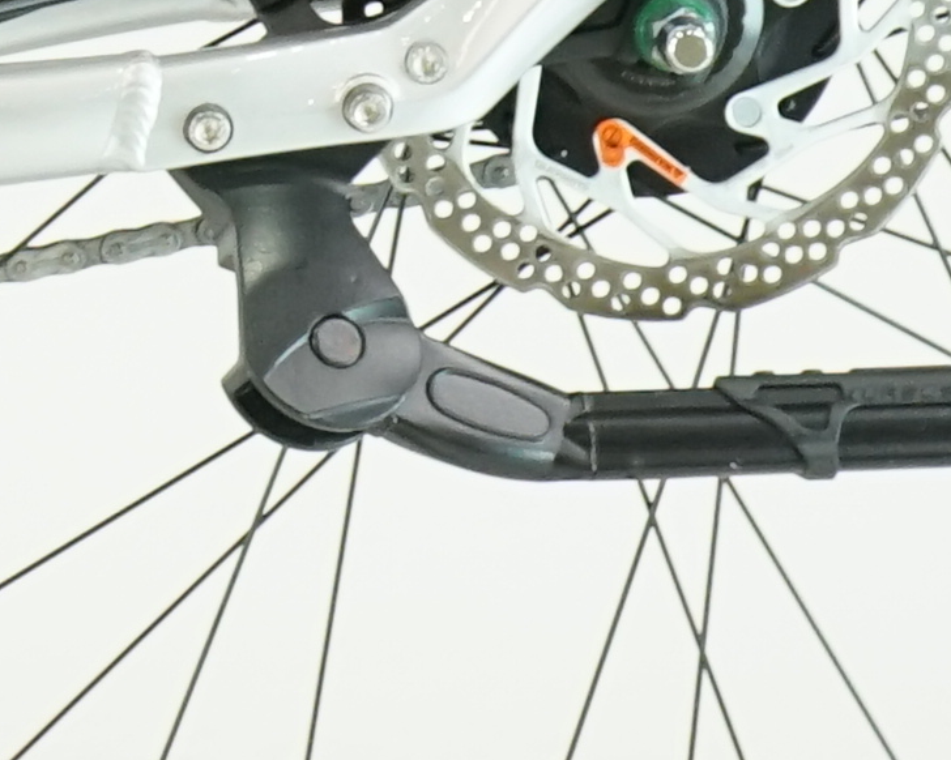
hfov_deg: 4.9
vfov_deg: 4.0
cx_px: -1619
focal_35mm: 379
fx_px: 10664
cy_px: -1002
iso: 1600
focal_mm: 49
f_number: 5.6
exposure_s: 1/200
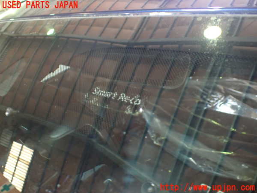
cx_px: 128
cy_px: 96
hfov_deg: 60.0
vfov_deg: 46.8
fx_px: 223
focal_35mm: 30
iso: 1000
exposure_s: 1/30
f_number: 2.3
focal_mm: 5.4
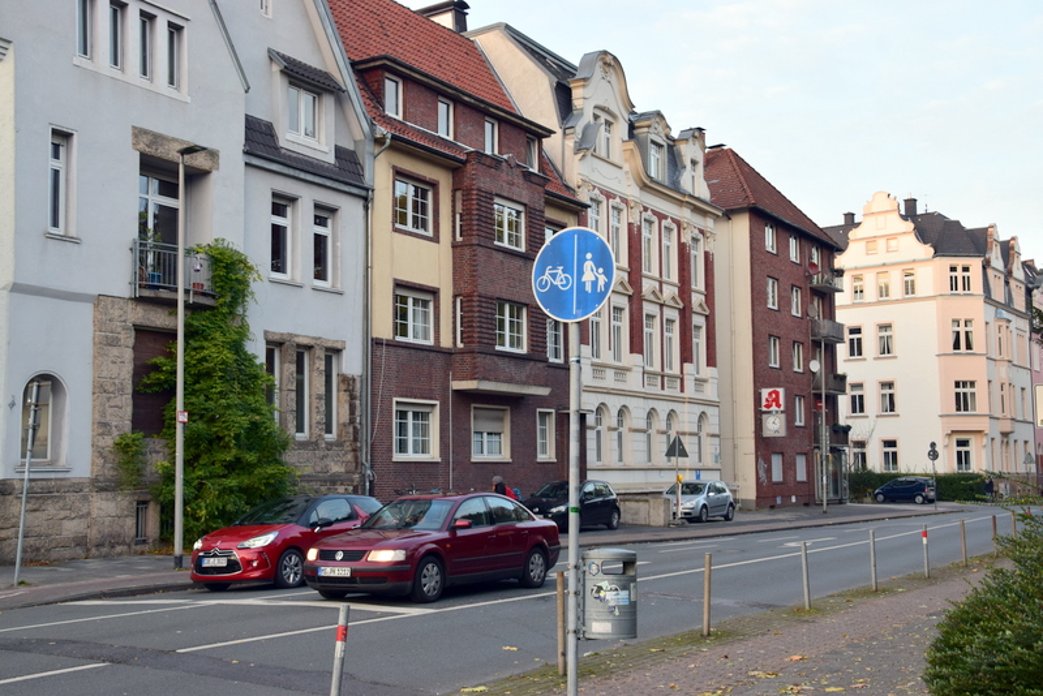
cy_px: 348
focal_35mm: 45
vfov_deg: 29.9
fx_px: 1304
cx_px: 522
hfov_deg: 43.6
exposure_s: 1/80
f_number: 8
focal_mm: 30
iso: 400
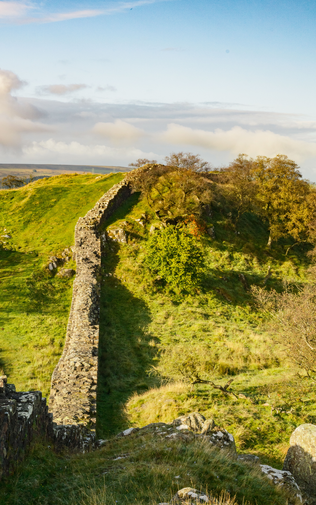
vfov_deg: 40.0
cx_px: 71
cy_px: 320
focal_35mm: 50
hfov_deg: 25.5
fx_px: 689
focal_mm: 33
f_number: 18
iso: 500
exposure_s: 1/100
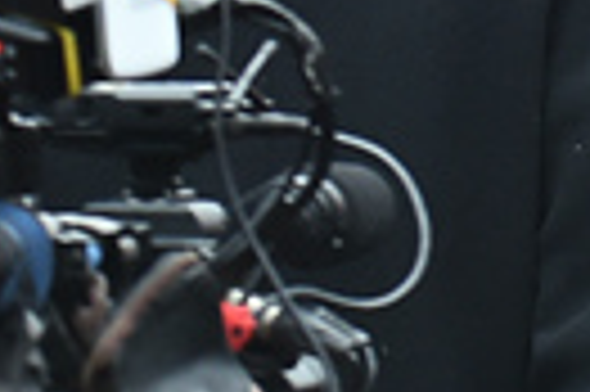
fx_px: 7971
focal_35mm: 487
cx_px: 1135
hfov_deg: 4.2
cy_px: 68
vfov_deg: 2.8
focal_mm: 100
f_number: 7.1
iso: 1250
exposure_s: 1/250
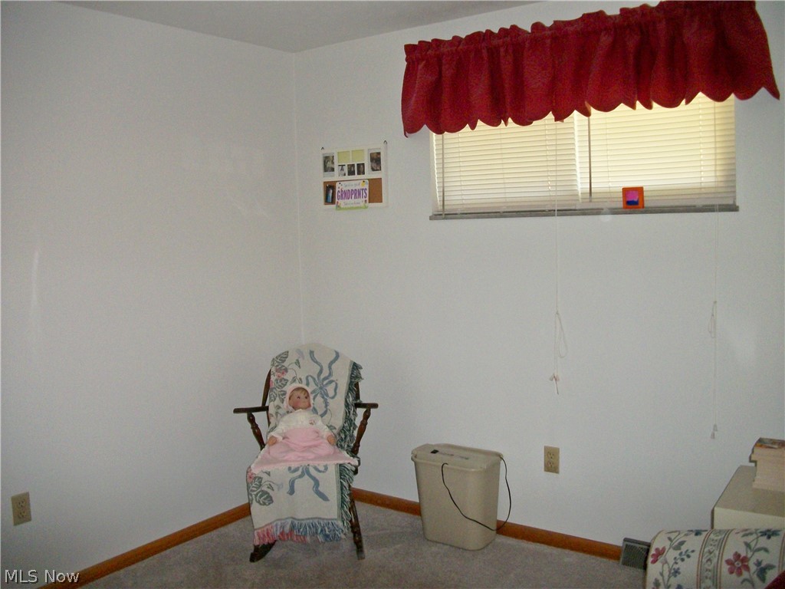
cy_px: 294
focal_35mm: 32
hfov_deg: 56.8
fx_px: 726
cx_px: 392
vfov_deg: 44.2
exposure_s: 1/125
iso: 250
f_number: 2.9
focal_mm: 5.7
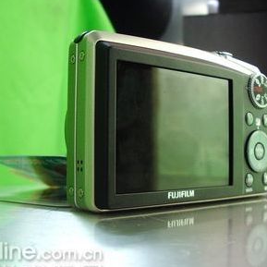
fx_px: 419
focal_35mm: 48
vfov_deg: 35.4
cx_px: 134
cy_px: 138
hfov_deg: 35.4
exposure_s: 1/15
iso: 200
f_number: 2.6
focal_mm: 5.8
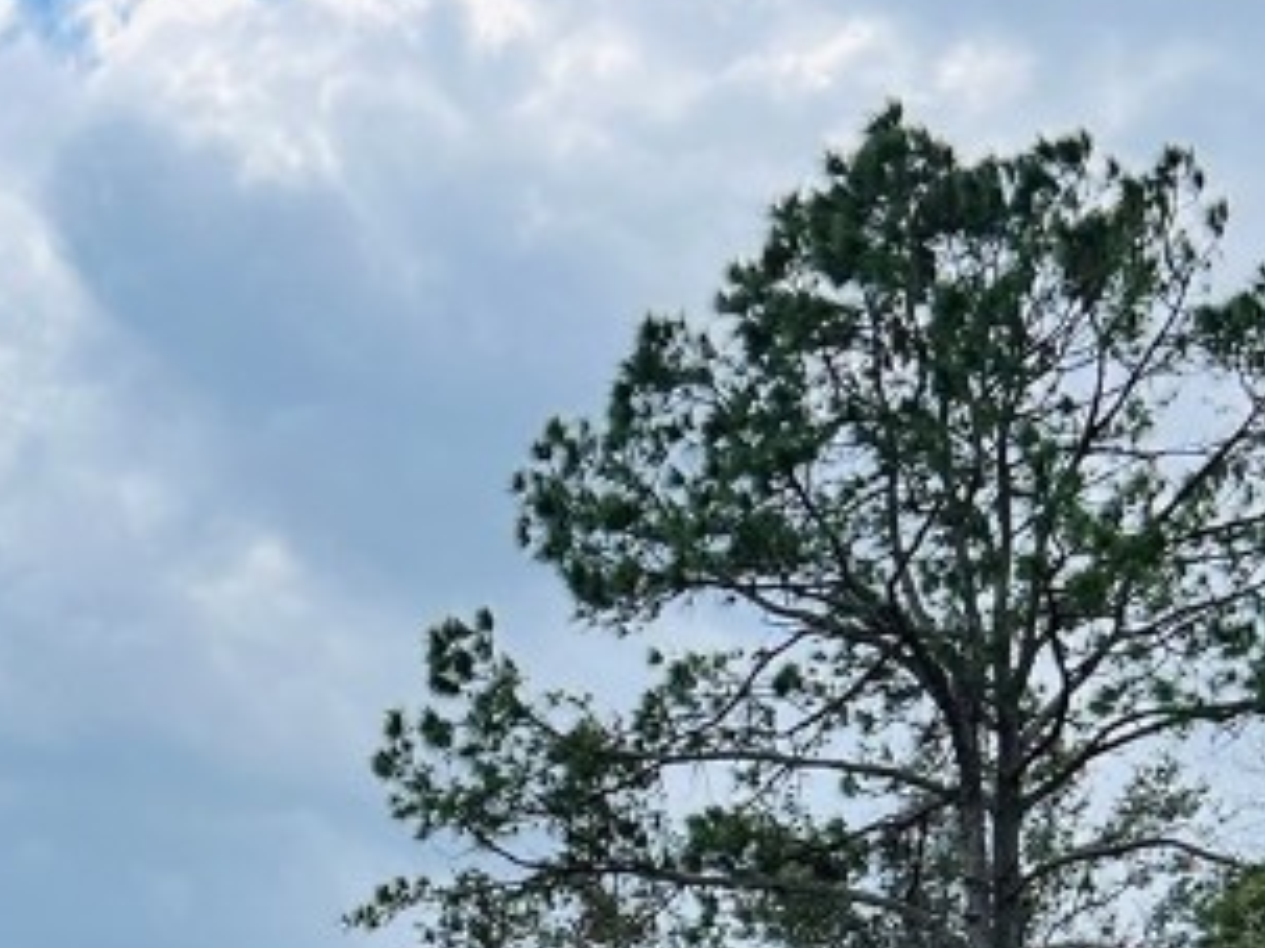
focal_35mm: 88
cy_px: 1474
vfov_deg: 15.3
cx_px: 13
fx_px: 3215
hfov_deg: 21.5
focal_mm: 5.7
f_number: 1.5
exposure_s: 1/2762
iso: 50
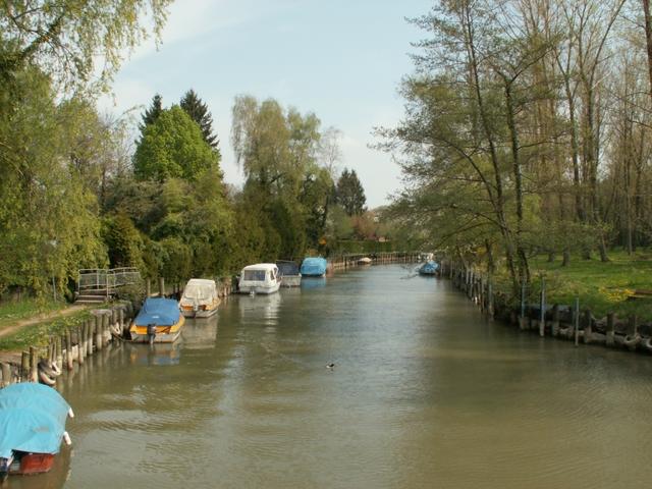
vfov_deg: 40.7
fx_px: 659
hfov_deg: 52.6
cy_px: 244
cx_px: 326
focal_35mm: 35
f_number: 6.3
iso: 50
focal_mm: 5.86
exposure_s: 1/160
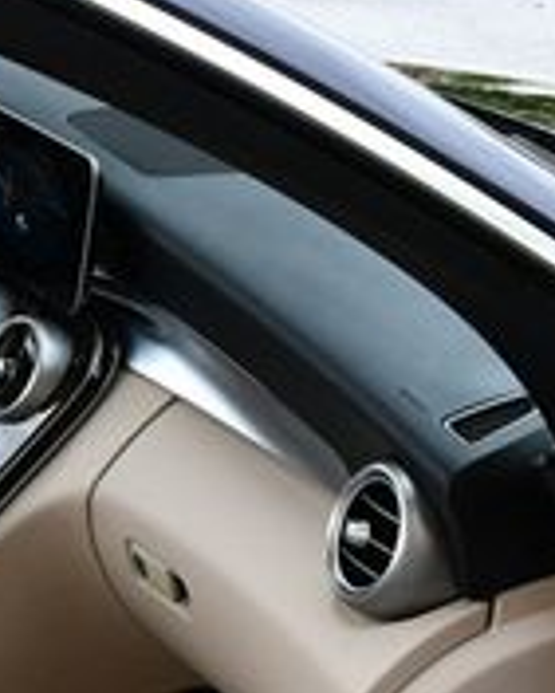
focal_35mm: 123
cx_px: -437
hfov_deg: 11.6
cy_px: 598
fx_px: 2523
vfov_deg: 15.5
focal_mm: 18
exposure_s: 1/250
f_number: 5.6
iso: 320
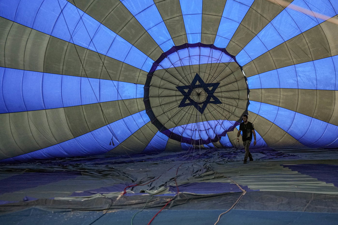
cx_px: 169
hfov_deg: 55.8
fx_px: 319
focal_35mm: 34
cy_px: 112
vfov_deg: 38.9
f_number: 2.8
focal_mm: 34
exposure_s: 1/320
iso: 1250
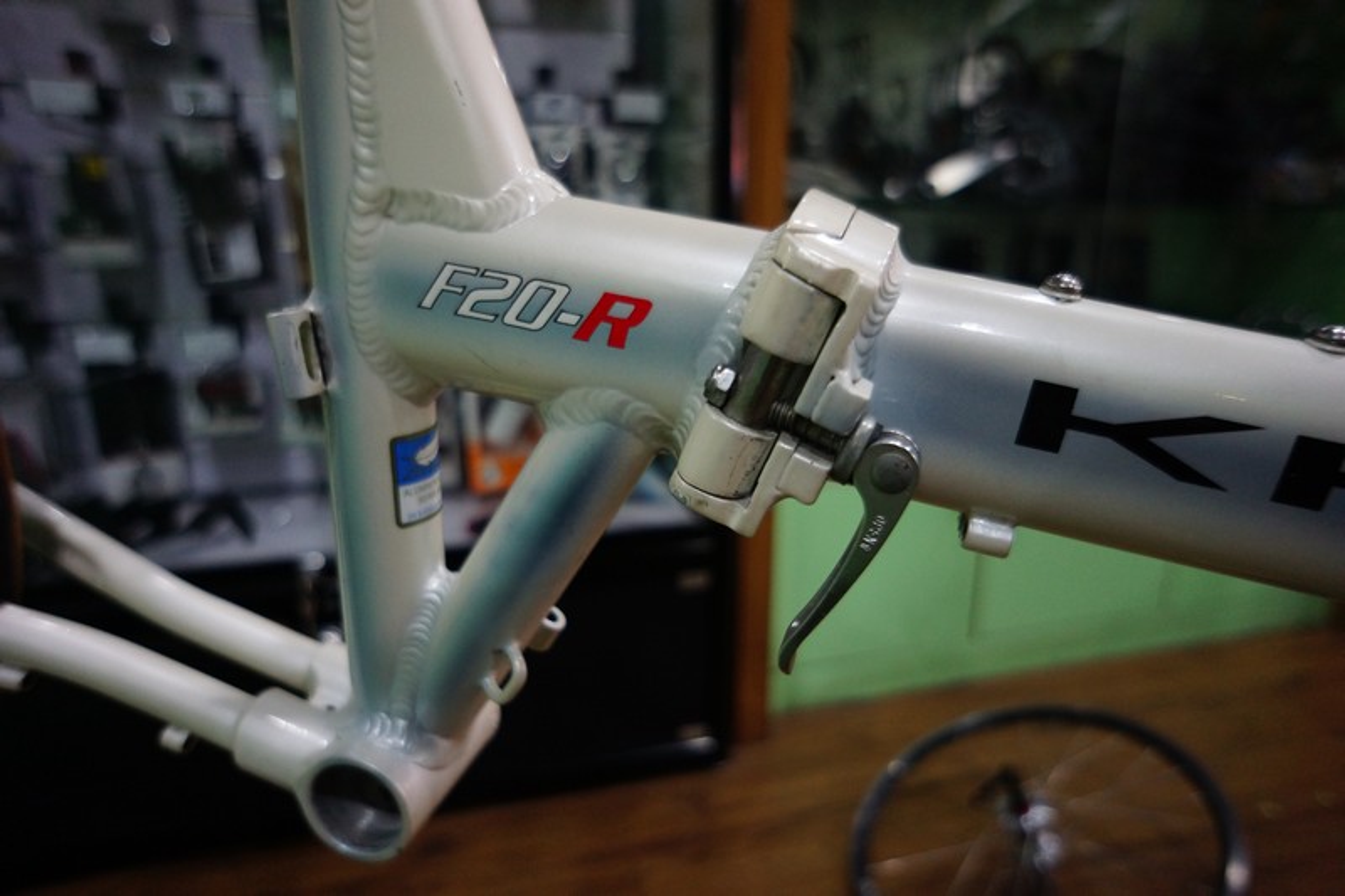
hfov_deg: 73.8
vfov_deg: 53.1
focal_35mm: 24
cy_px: 448
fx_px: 896
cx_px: 672
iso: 1000
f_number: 2.8
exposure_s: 1/60
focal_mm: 16
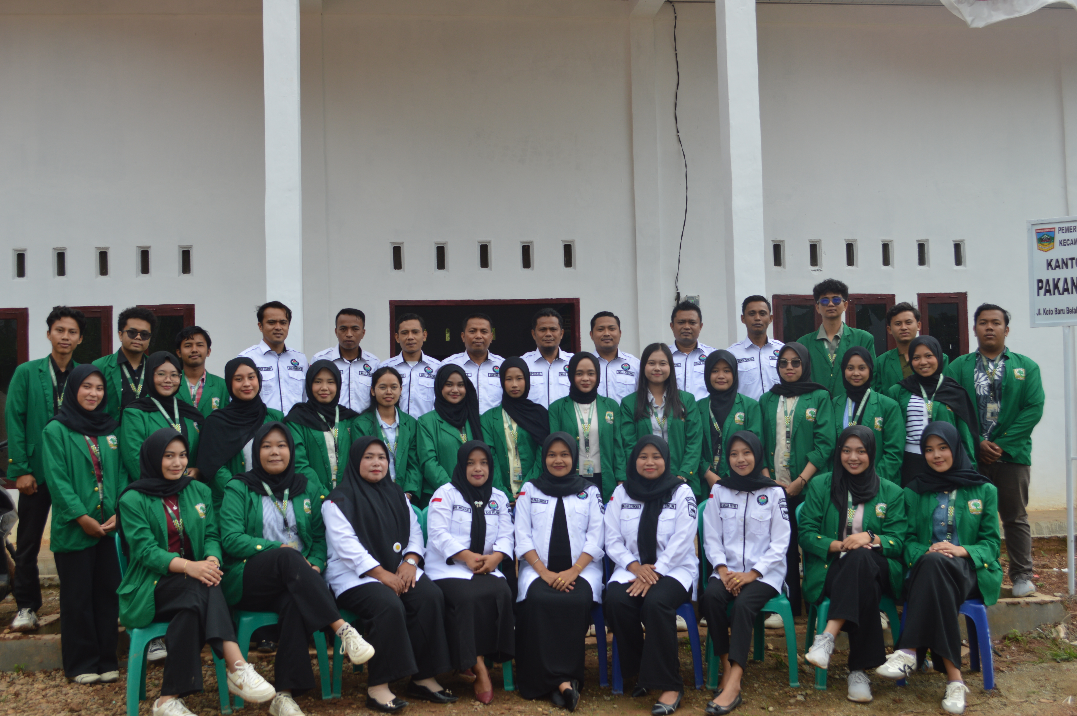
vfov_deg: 34.1
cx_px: 538
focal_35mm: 39
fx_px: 1166
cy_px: 358
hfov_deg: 49.6
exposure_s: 1/125
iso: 110
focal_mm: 26
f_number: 5.6
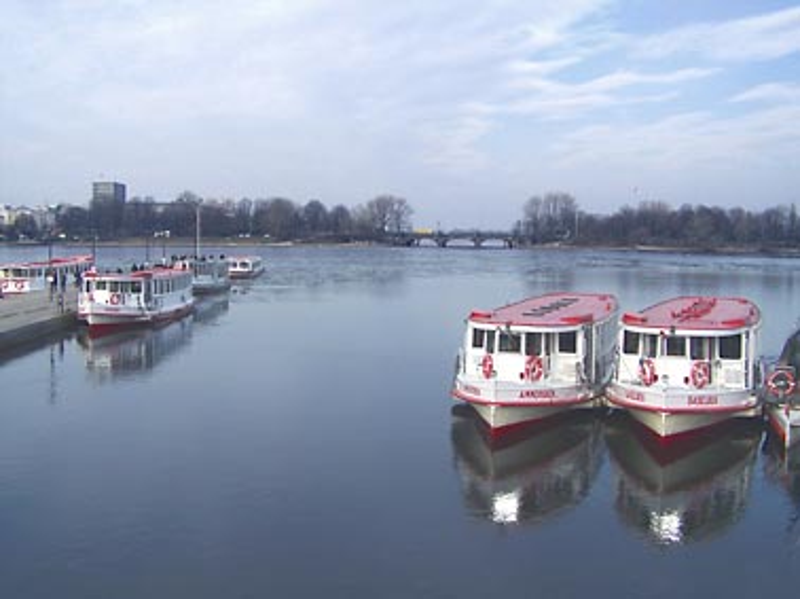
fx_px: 878
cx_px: 400
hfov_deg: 49.0
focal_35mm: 38
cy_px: 300
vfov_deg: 37.7
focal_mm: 6.3
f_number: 4
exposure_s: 1/250
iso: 64
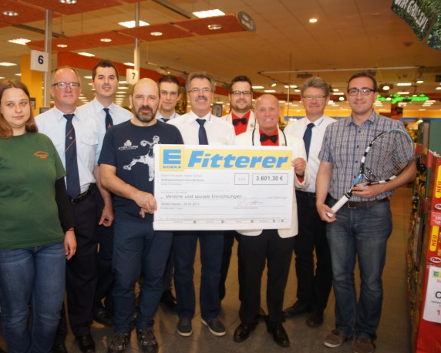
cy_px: 179
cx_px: 176
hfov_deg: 56.7
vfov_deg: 47.1
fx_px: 405
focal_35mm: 31
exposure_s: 1/60
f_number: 8
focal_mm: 18
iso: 400
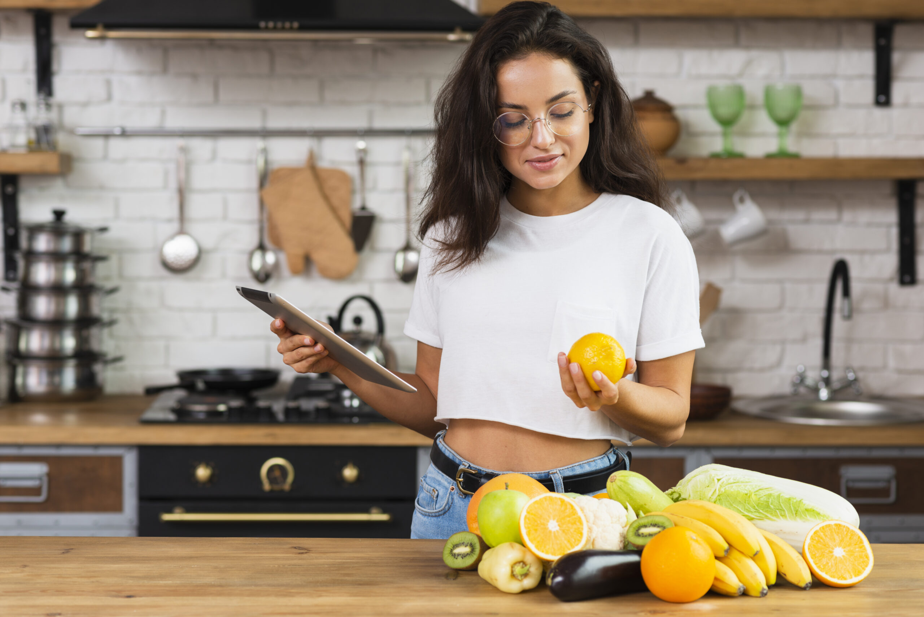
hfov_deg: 23.9
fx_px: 2182
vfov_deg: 16.1
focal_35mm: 85
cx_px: 462
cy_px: 308
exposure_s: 1/160
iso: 160
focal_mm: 85
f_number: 4
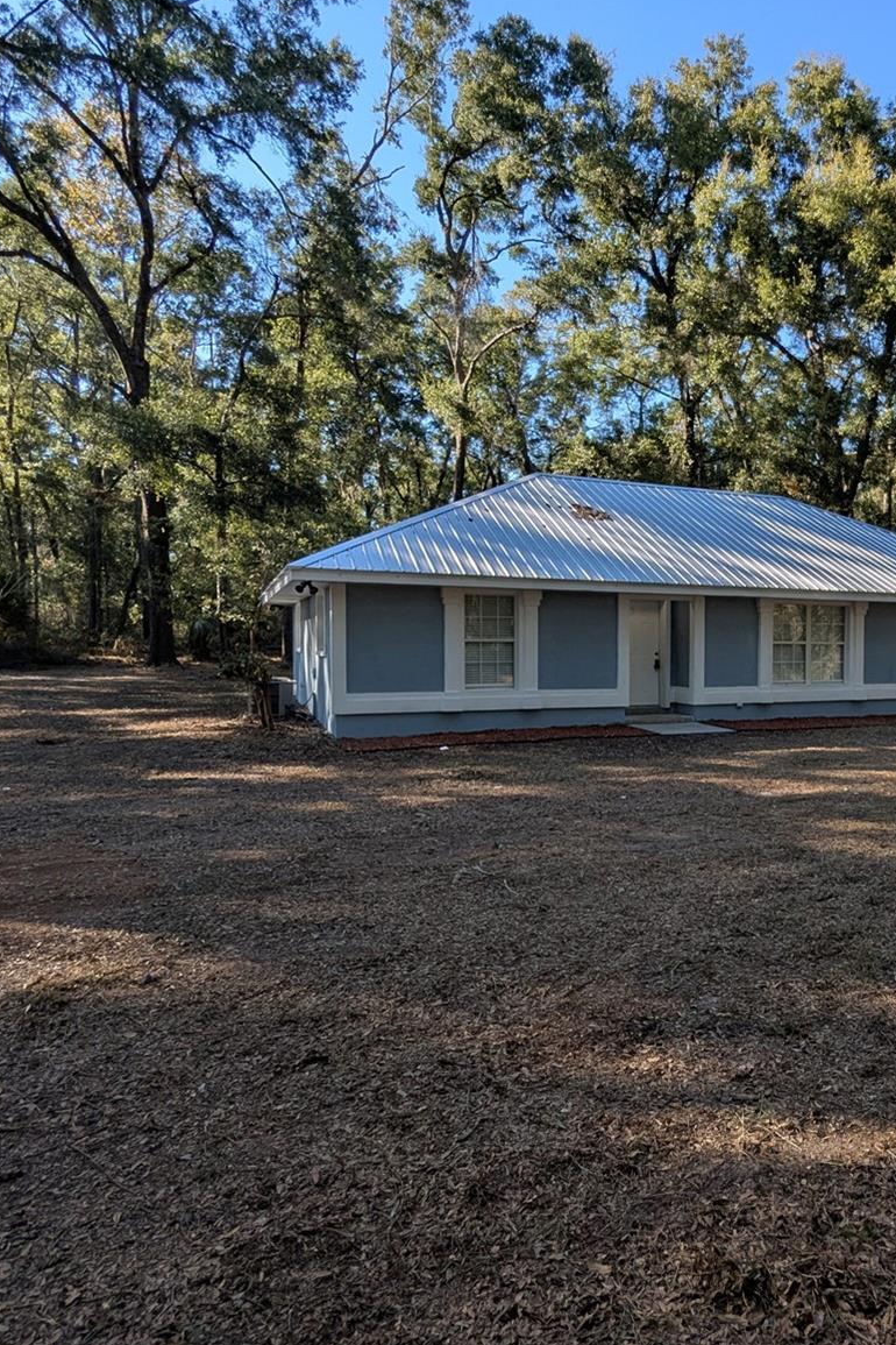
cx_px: 677
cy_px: 672
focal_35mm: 23
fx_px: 859
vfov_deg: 76.1
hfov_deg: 52.6
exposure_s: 1/482
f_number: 2.2
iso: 44
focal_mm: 2.35
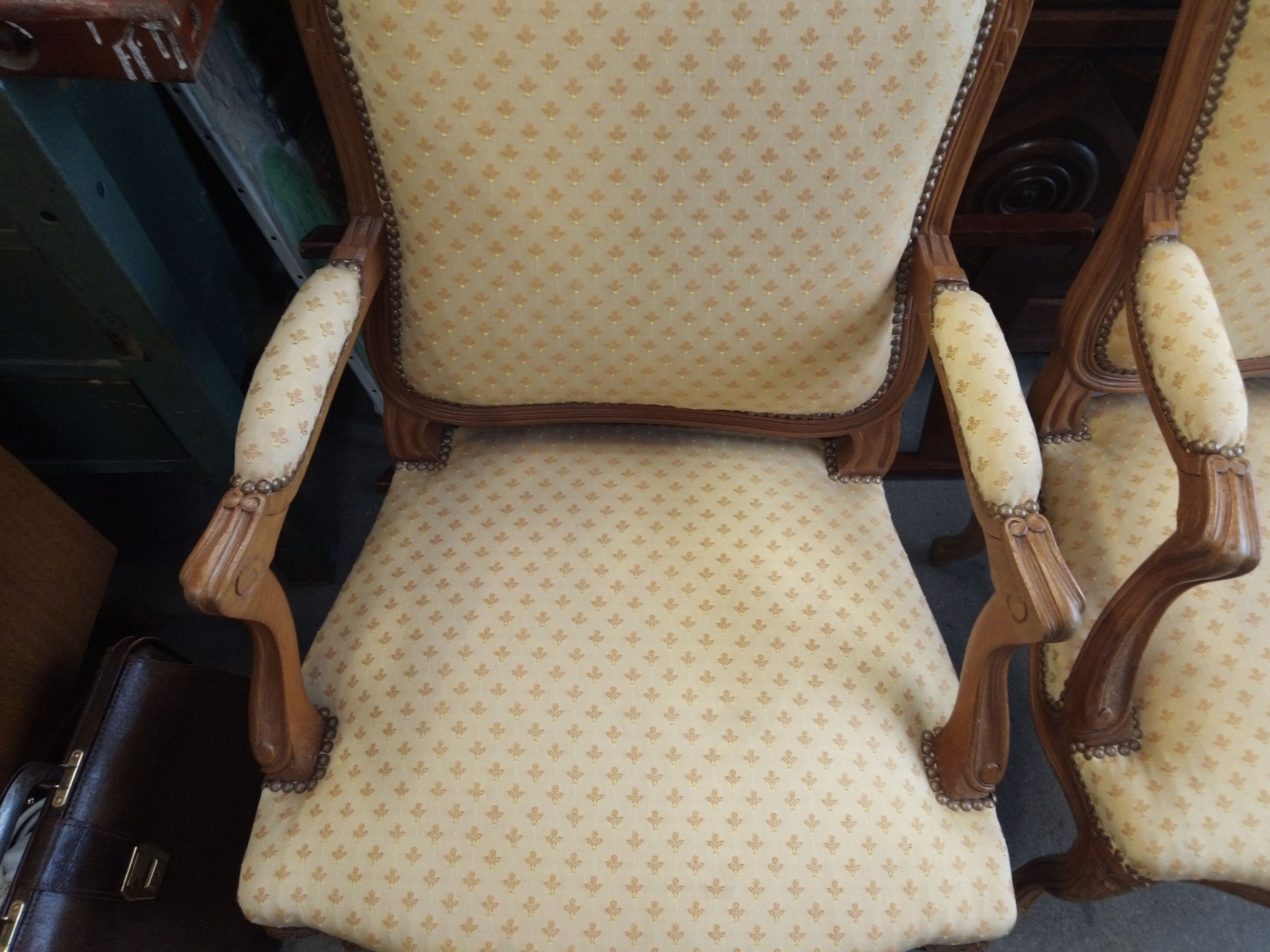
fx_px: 1027
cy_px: 476
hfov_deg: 63.4
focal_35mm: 28
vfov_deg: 49.7
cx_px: 635
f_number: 2.2
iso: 210
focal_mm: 4.52
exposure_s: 1/14.3
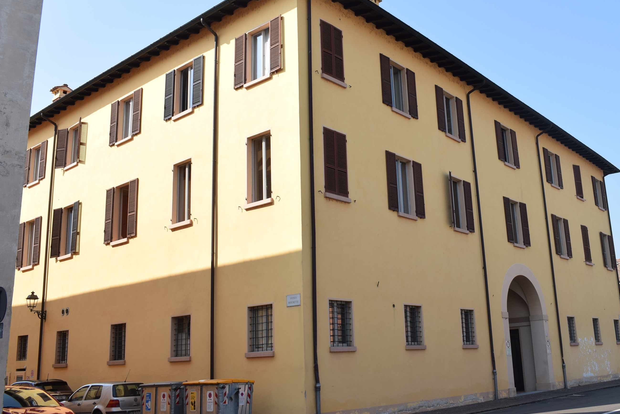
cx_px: 349
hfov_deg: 50.5
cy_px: 195
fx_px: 655
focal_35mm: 38
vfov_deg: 35.1
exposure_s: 1/400
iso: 200
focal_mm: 22
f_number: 10
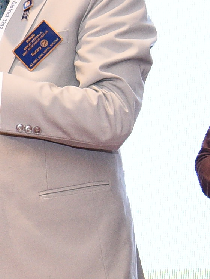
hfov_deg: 5.3
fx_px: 2185
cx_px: -309
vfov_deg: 7.3
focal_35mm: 270
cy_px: 17
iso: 1250
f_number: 4
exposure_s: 1/125
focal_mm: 38
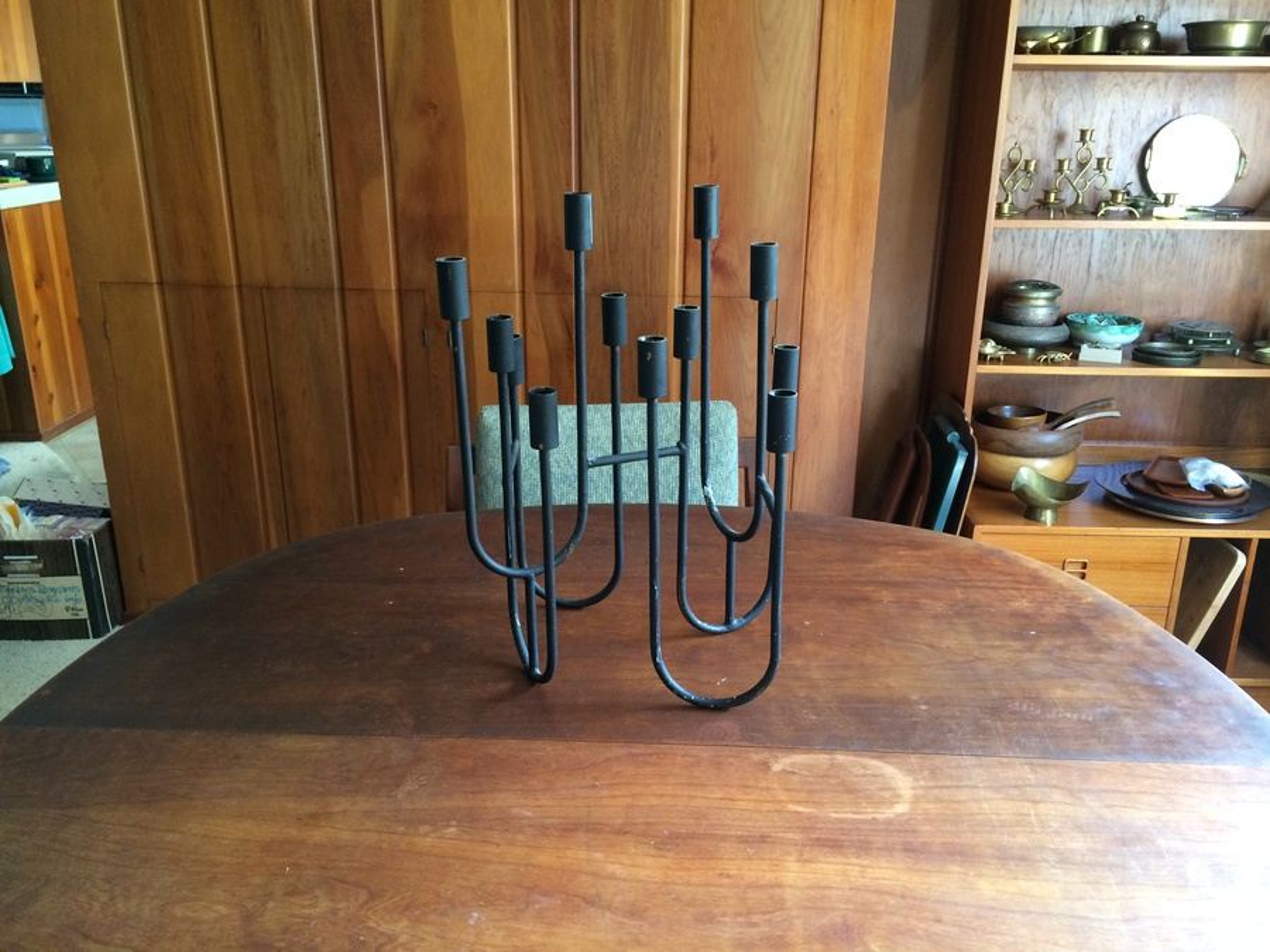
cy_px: 476
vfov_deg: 46.8
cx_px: 635
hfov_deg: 60.0
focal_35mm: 30
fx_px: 1101
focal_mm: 4.12
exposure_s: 1/30
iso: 160
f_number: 2.2
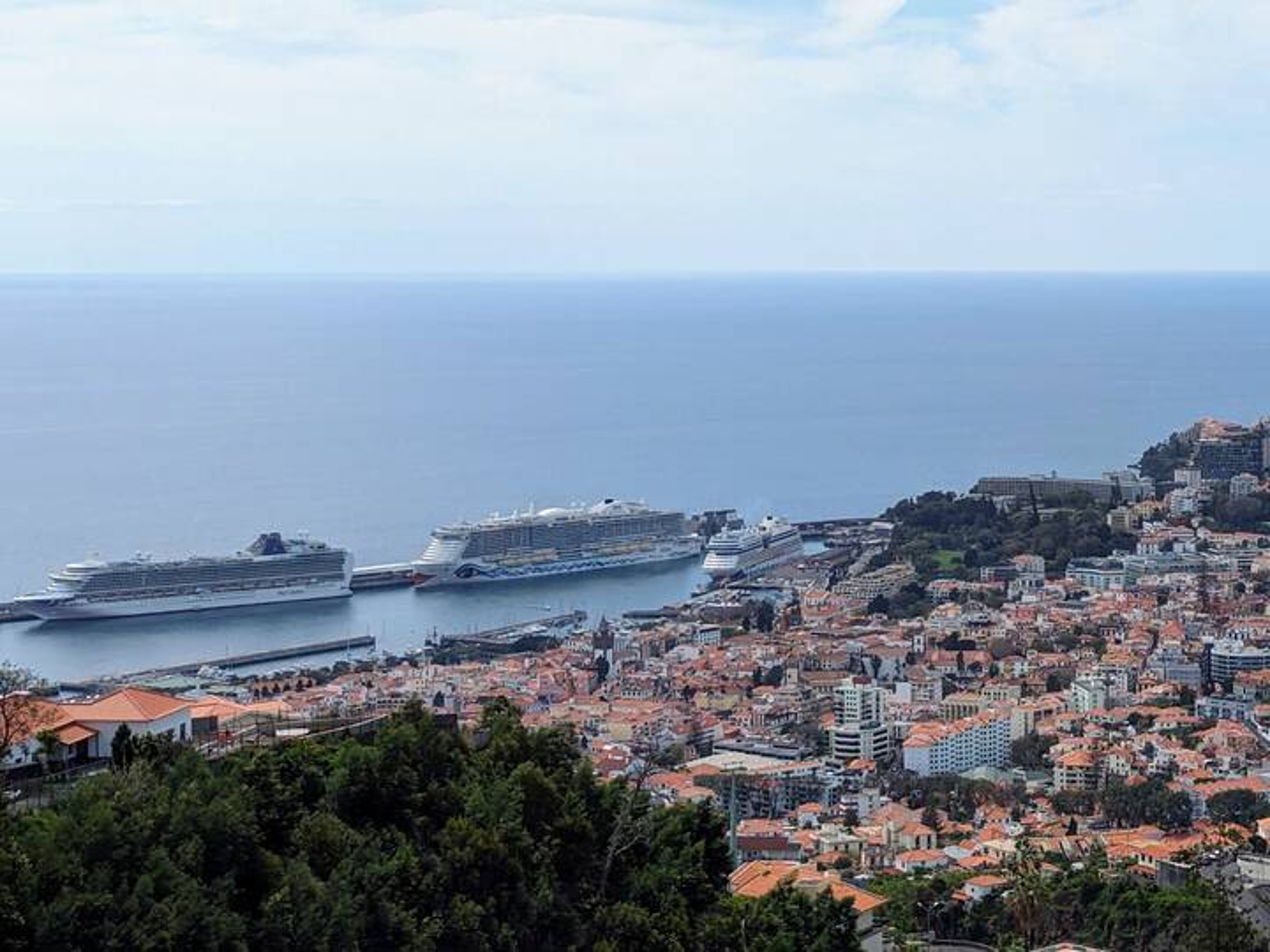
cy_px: 476
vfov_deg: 30.3
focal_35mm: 48
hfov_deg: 39.7
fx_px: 1761
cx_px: 635
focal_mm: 6.8
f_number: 1.9
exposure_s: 1/3165
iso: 63
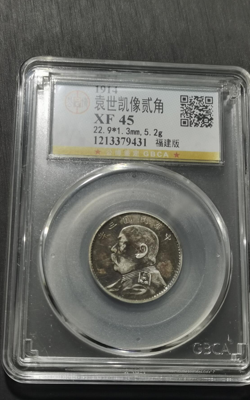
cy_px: 200
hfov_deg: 21.3
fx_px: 665
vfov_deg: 33.5
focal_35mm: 61
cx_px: 123
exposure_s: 1/100
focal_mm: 5.58
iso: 64
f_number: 1.8
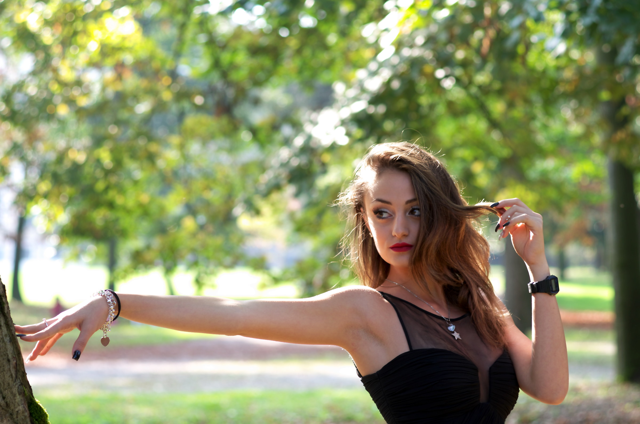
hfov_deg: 19.5
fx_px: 1863
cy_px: 212
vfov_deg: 13.0
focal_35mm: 105
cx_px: 320
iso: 200
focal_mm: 70
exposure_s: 1/125
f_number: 4
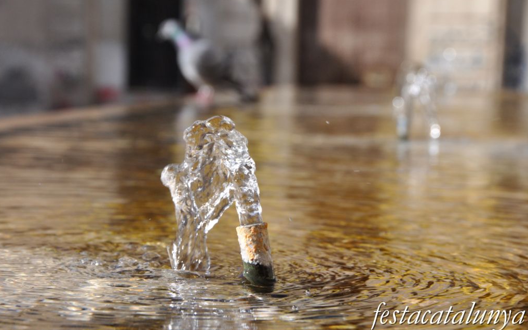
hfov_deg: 17.0
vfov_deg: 10.7
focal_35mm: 123
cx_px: 263
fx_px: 1770
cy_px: 157
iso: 500
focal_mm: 80
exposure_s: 1/500
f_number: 11
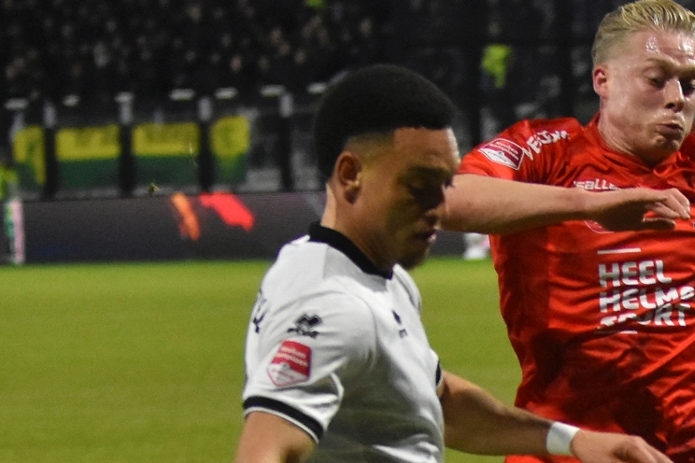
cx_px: 657
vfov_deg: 5.1
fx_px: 5231
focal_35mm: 271
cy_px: 564
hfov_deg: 7.6
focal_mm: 70
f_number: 2.8
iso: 3200
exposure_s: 1/800
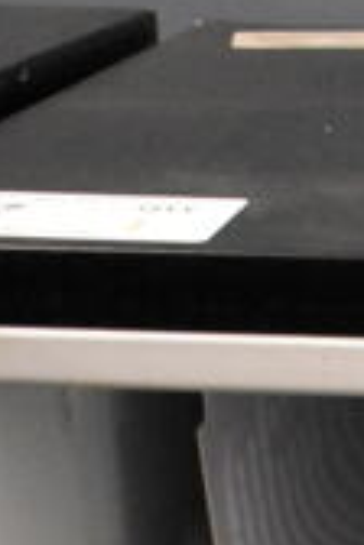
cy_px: 942
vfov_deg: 12.8
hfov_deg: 8.8
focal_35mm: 147
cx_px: 715
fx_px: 2229
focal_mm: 18
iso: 7200
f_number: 3.5
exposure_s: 1/125
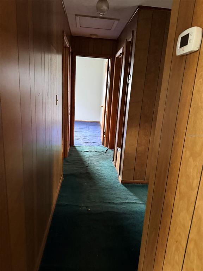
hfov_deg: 56.8
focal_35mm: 24
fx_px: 188
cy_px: 136
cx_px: 102
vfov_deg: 71.6
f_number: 1.78
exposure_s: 1/40
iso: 800
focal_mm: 6.76
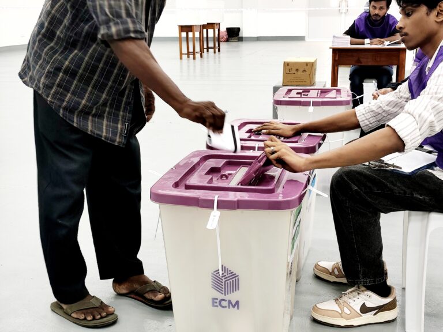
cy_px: 166
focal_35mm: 46
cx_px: 222
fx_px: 589
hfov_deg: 41.2
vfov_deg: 31.5
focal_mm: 6.19
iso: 200
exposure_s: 1/50
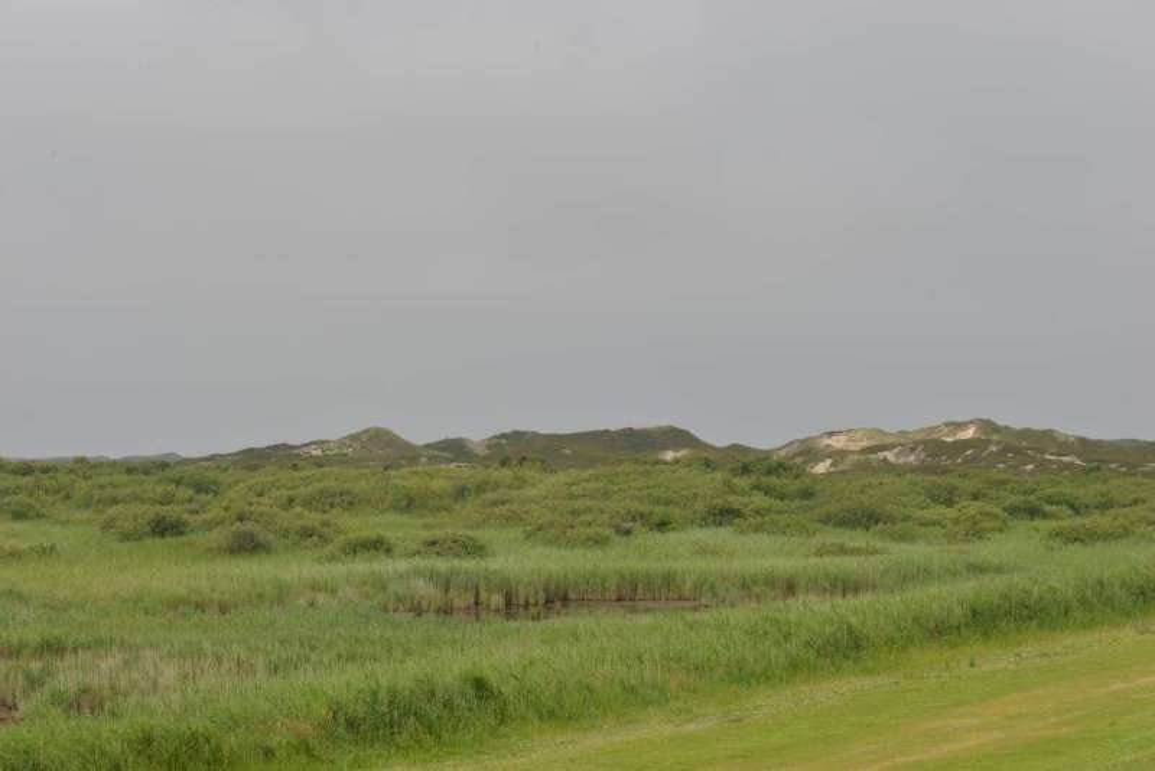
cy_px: 386
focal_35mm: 70
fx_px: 2247
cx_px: 578
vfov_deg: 19.5
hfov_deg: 28.8
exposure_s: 1/125
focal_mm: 70
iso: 125
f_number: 16
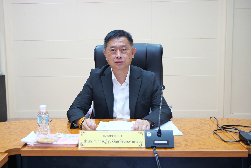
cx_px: 126
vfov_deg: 32.7
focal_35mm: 41
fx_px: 286
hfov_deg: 47.4
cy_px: 84
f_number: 4.1
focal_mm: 20
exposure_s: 1/4
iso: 200
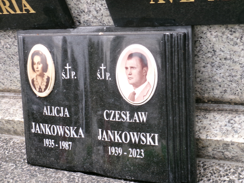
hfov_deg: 25.0
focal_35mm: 78
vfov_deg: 18.9
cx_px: 122
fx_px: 550
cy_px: 92
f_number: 5.4
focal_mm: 14
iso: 100
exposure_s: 1/90
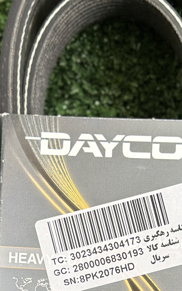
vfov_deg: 13.0
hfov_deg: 8.4
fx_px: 1238
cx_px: 111
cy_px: 375
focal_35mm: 156
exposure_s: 1/50
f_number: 1.78
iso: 125
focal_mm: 6.86
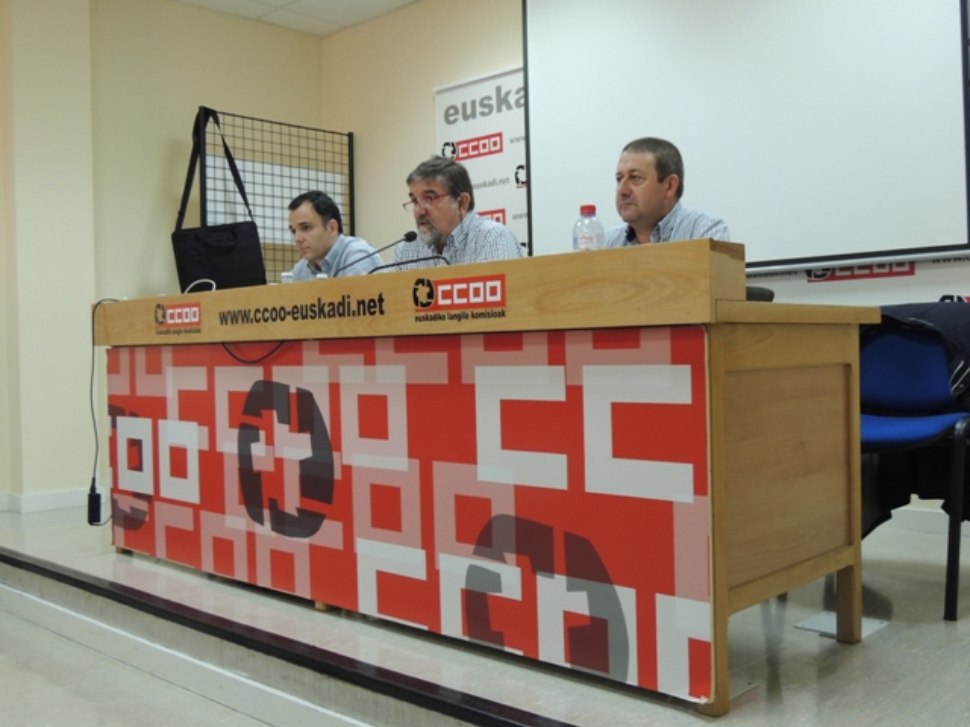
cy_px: 364
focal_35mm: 35
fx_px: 981
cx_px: 485
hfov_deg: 52.6
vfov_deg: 40.7
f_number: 3.3
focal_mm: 6.2
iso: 400
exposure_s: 1/40
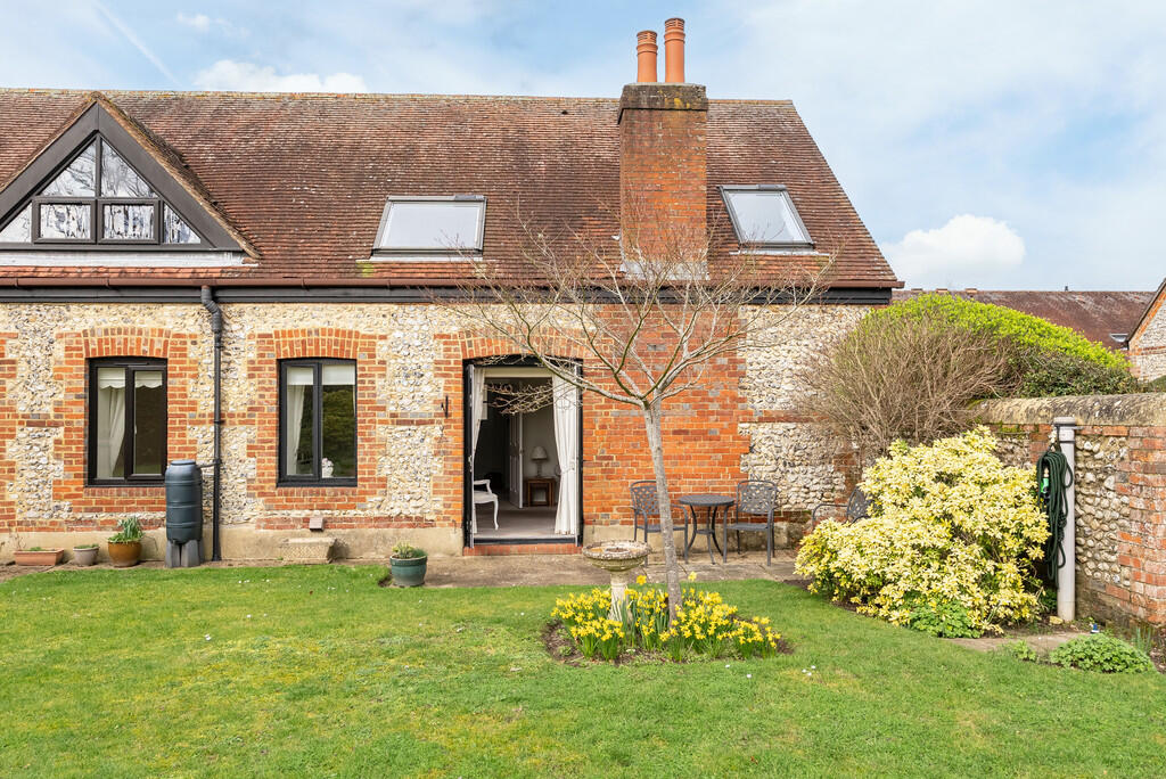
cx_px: 583
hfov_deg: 71.5
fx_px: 810
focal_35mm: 25
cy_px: 390
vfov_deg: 51.3
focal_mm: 25
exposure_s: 1/640
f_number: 7.1
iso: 800
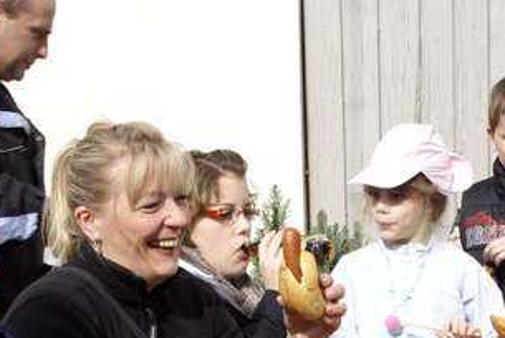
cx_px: 215
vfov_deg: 11.3
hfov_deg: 17.3
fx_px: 1657
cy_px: 442
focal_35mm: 118
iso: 100
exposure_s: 1/80
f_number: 11
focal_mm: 30
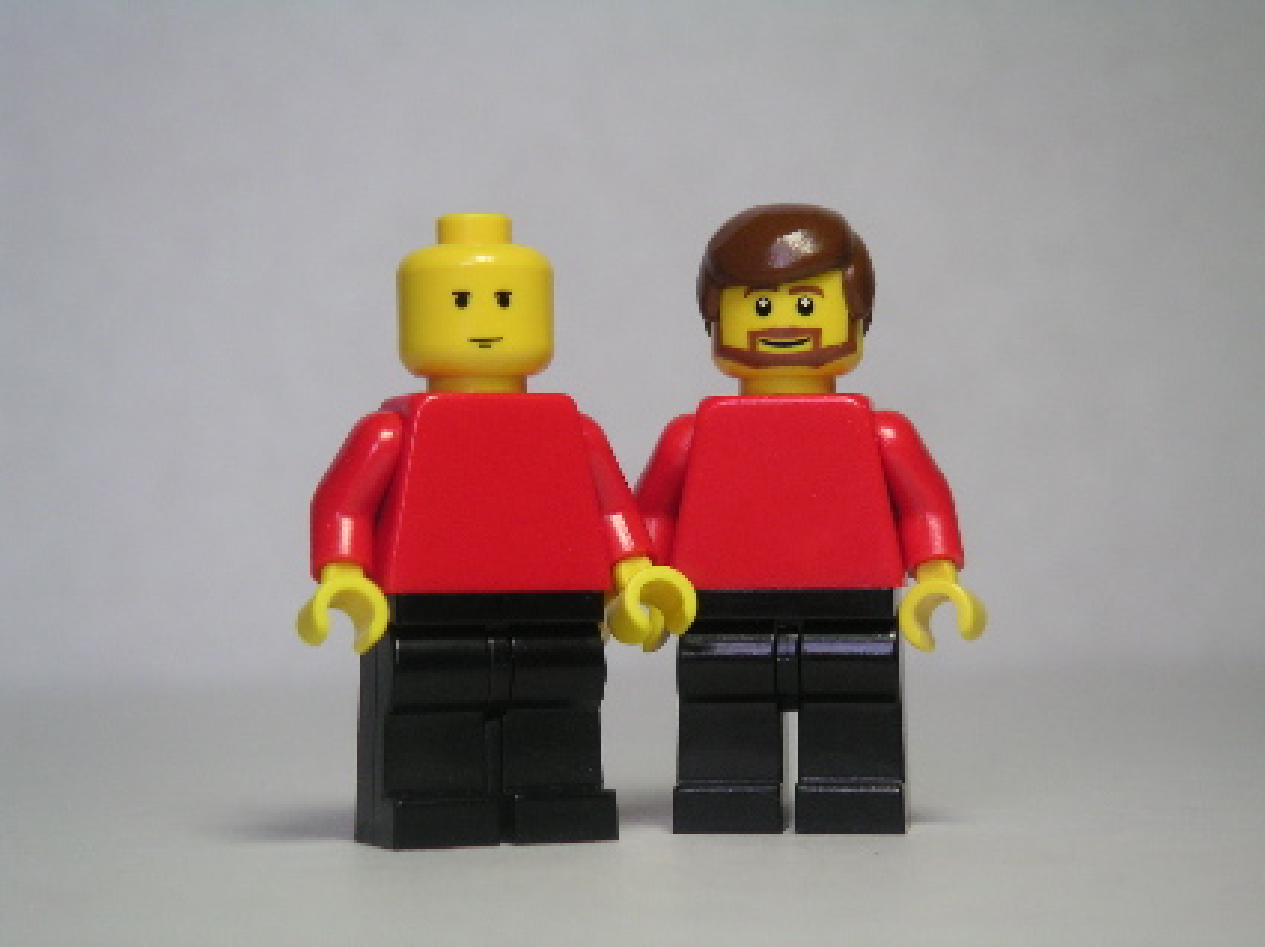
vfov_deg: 13.3
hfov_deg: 17.7
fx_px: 4053
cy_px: 474
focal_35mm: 111
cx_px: 632
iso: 100
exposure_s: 4
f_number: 3.6
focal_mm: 17.1
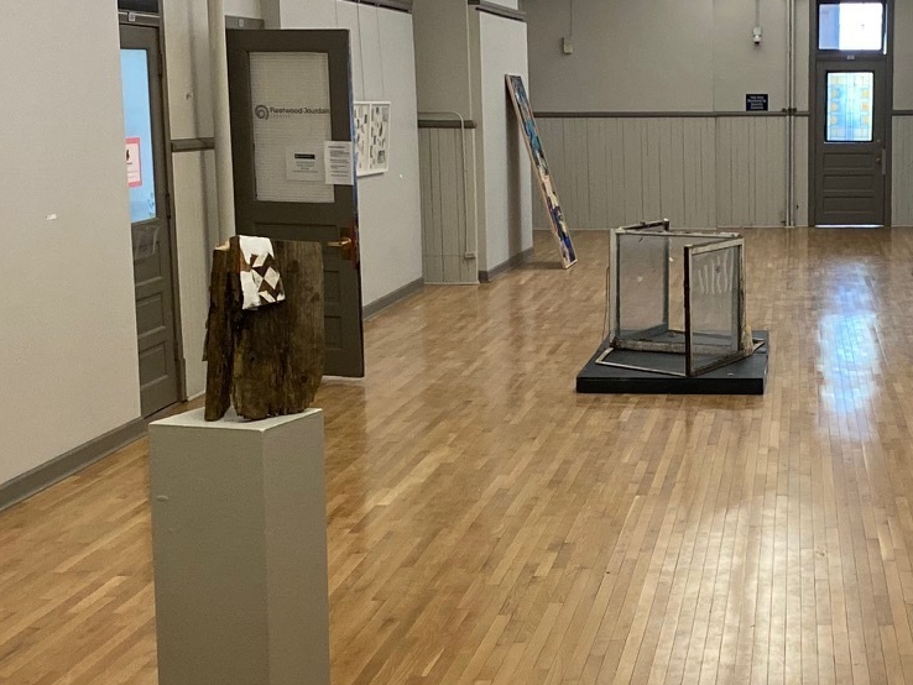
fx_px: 1873
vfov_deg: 20.7
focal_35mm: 71
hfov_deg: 26.8
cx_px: 736
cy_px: 392
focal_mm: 4.25
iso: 200
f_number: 1.8
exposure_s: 1/54
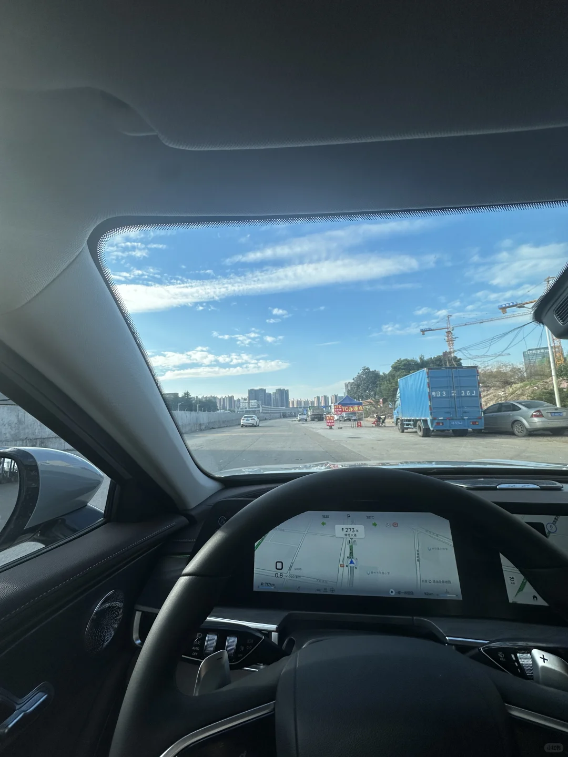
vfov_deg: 102.1
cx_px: 284
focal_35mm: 14
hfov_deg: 85.7
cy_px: 378
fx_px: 306
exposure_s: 1/1366
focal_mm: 2.22
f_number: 2.2
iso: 40
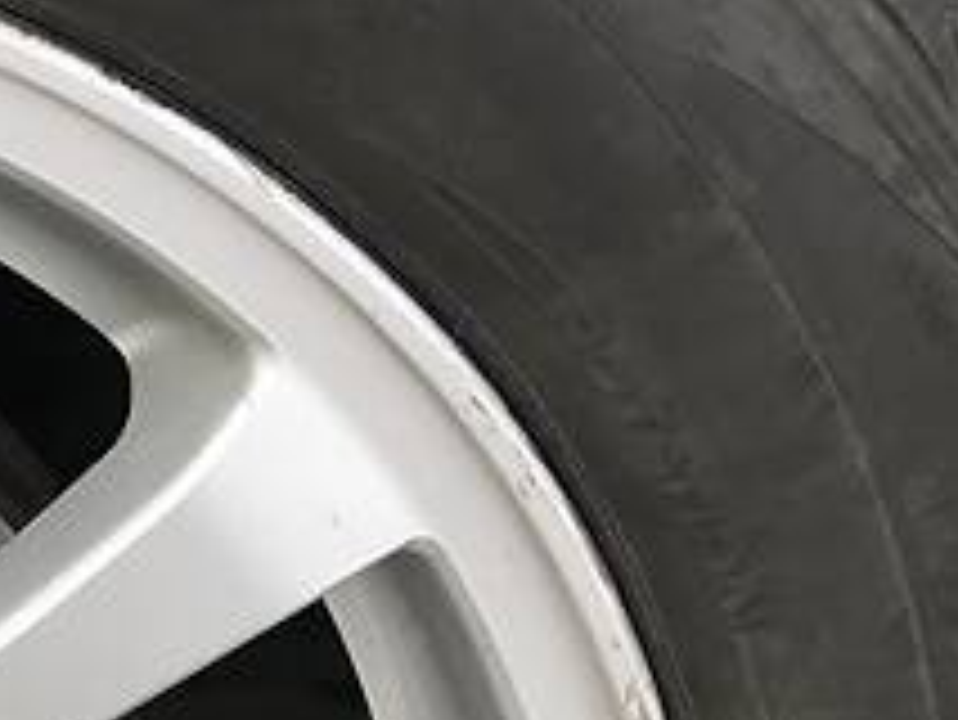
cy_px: 734
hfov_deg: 16.3
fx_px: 2908
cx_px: -675
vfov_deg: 13.9
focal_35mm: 105
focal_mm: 4
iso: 20
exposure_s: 1/441
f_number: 1.8
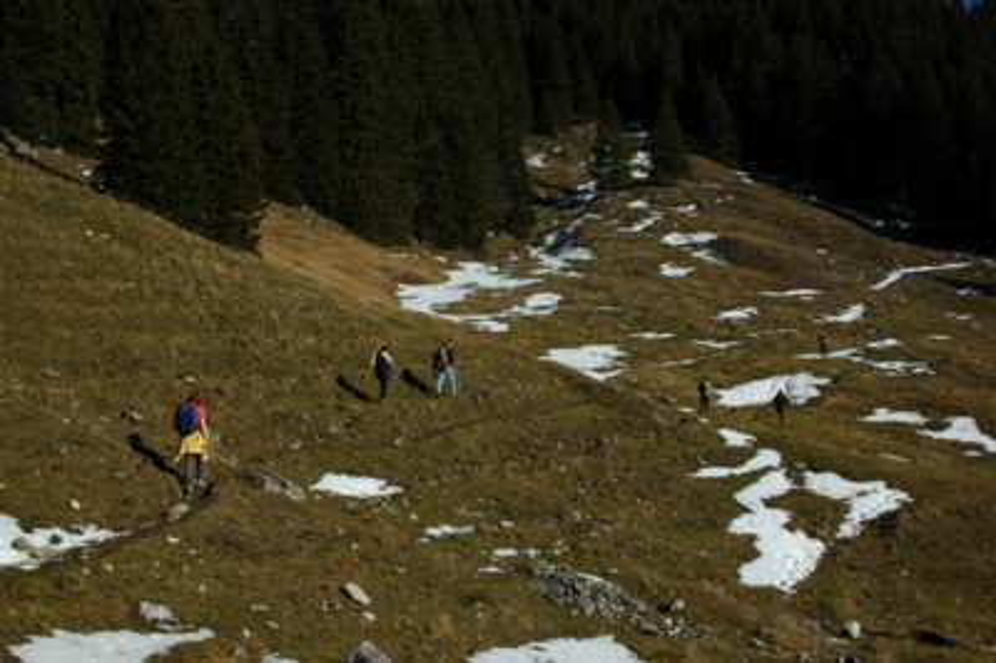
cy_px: 332
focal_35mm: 42
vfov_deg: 31.8
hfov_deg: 46.4
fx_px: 1161
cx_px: 498
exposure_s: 1/500
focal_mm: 28
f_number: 11
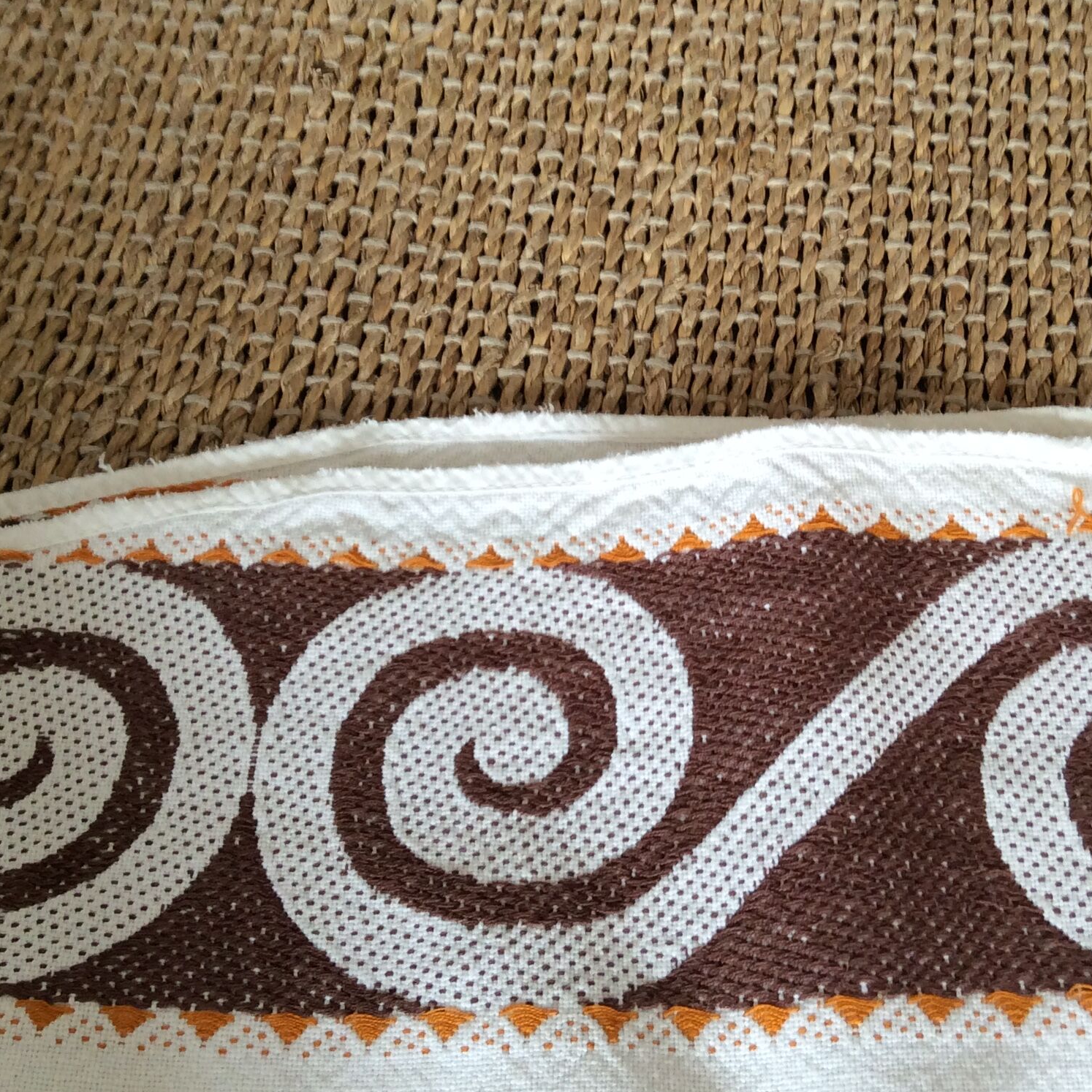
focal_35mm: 49
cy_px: 472
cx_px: 641
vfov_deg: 34.6
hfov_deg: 34.6
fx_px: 1749
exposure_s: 1/25
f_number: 2.4
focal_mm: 3.3
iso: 50
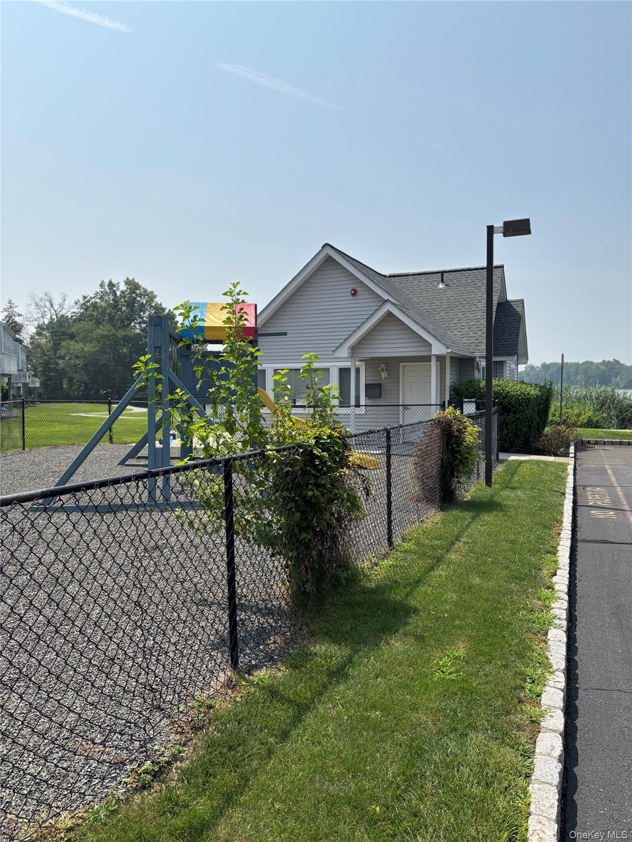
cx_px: 316
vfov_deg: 67.3
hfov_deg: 53.1
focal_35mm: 26
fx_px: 633
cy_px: 421
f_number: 1.6
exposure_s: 1/4854
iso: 50
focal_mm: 5.96
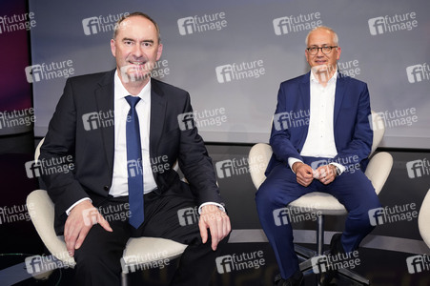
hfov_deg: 58.8
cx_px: 215
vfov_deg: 41.1
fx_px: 382
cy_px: 143
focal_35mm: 32
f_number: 5
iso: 2000
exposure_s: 1/160
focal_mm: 32
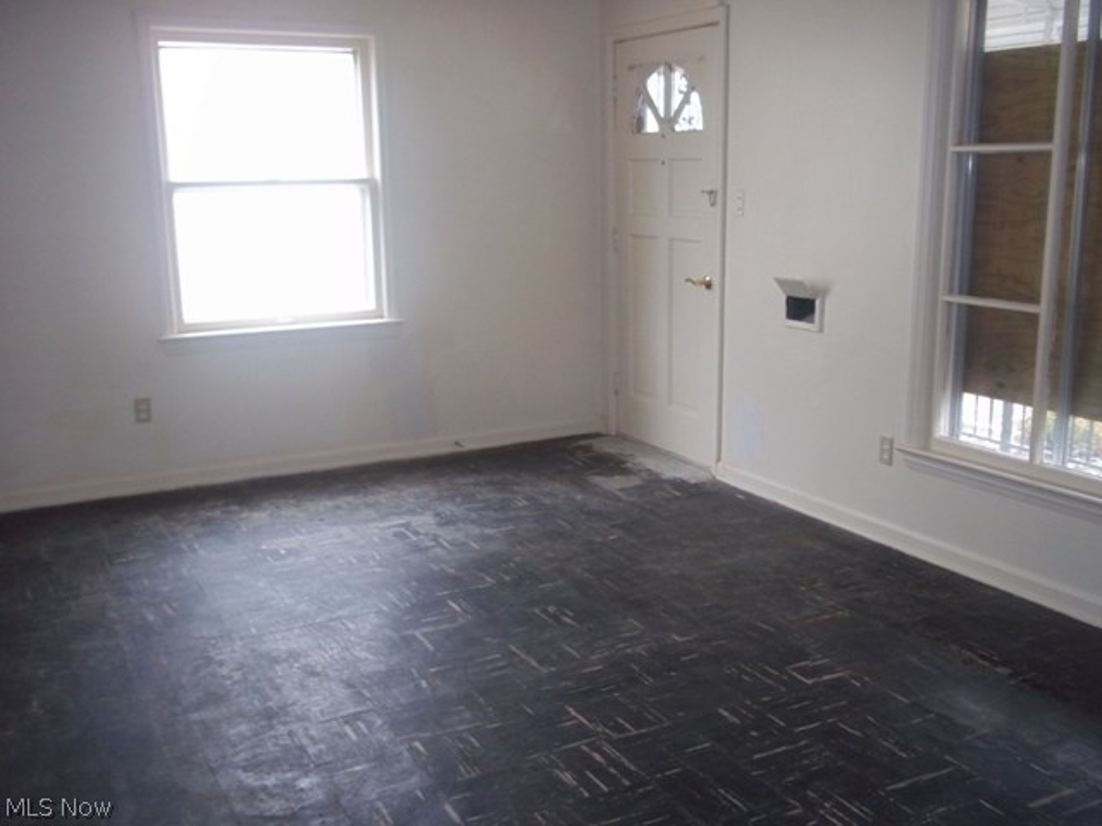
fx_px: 1146
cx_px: 551
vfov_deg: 39.7
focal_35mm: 36
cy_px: 413
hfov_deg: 51.4
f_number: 3.1
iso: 160
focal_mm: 6.5
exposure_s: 1/30
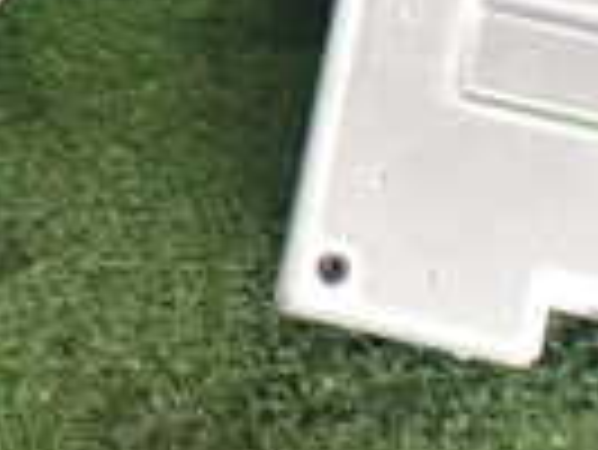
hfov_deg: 14.3
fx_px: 2334
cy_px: -194
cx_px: -27
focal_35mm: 135
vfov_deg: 10.7
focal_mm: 5.4
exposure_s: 1/125
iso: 640
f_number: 2.3
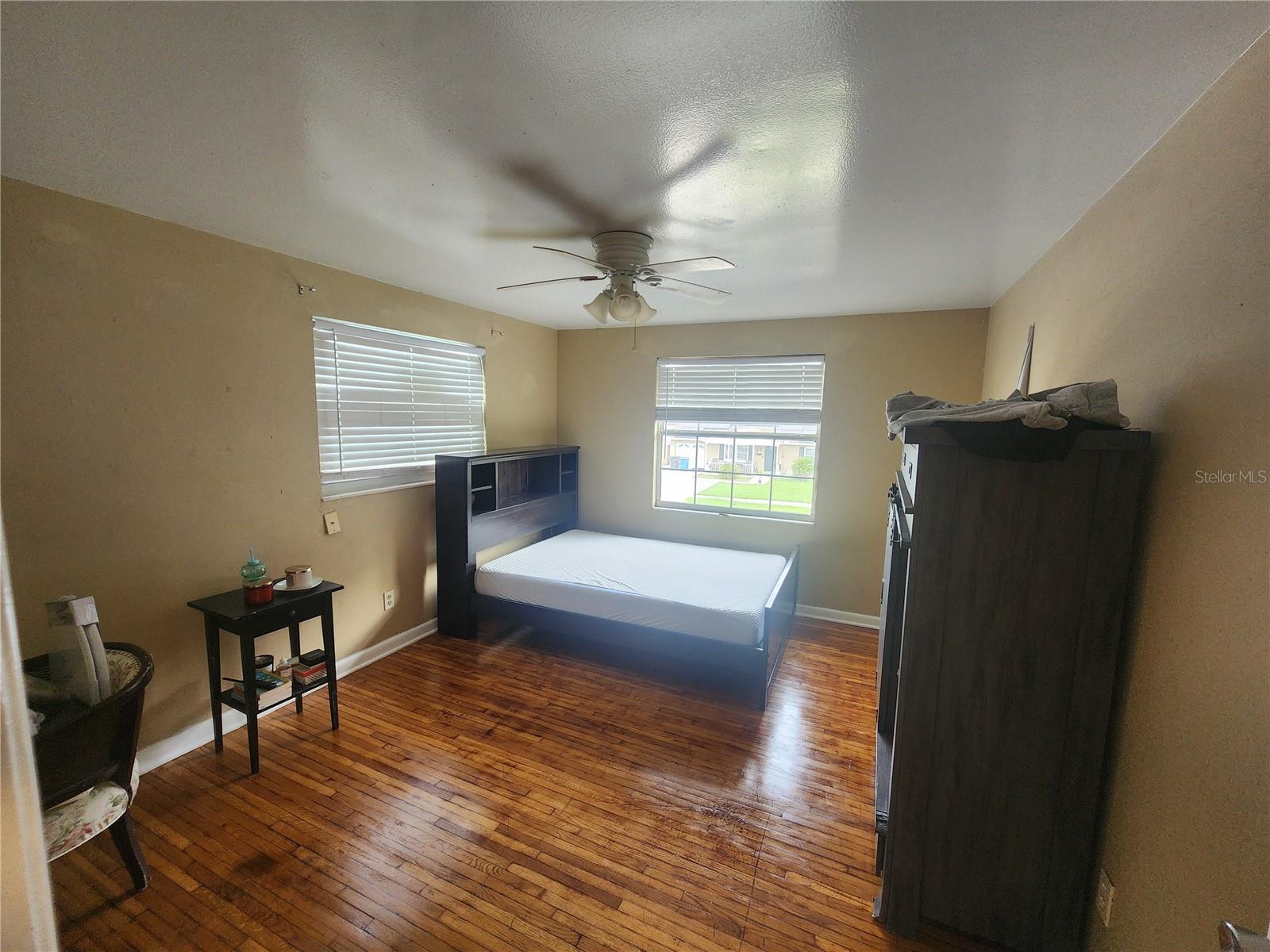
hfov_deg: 106.2
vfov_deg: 89.9
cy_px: 476
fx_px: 477
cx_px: 635
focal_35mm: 13
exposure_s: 1/60
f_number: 2.2
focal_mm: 2.2
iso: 160
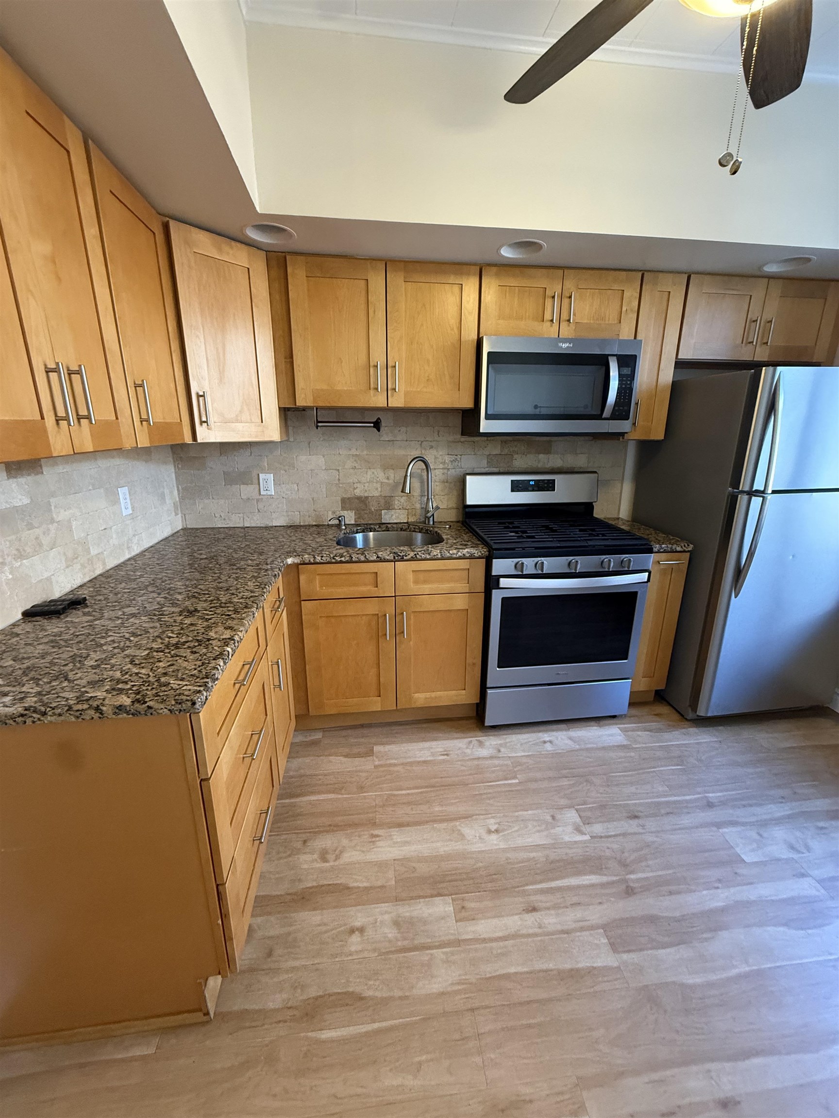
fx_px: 452
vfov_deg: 102.1
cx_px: 420
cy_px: 559
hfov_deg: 85.7
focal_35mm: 14
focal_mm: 2.22
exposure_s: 1/60
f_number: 2.2
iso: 500
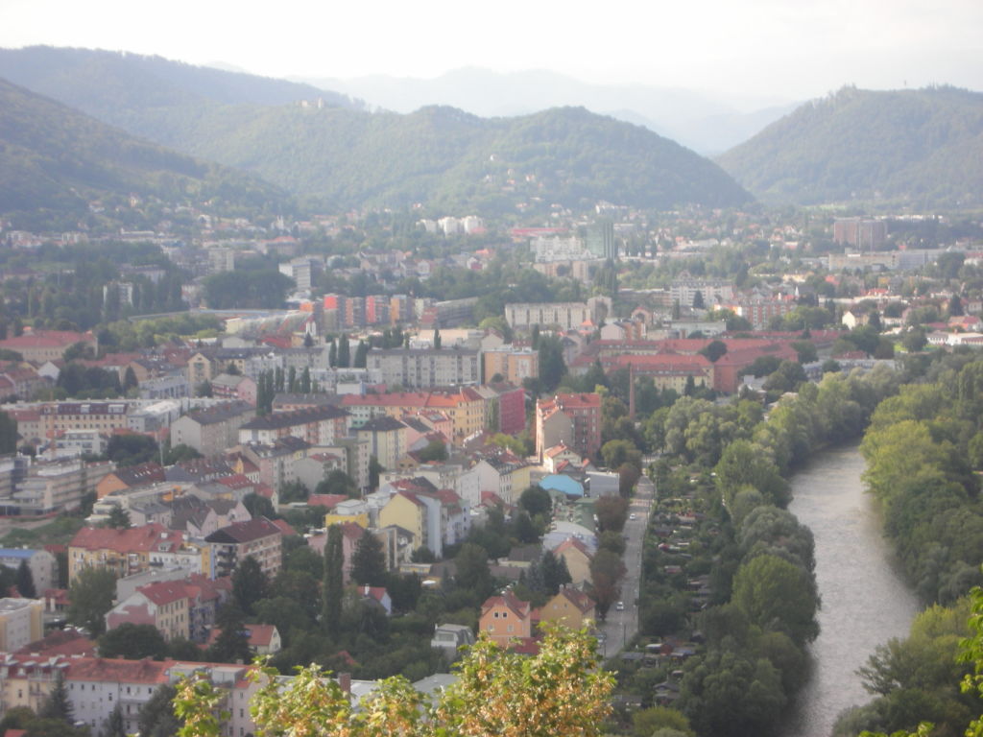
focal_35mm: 105
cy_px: 368
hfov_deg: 18.7
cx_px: 492
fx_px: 2982
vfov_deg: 14.1
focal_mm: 17.4
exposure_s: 1/110
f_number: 5.4
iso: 50
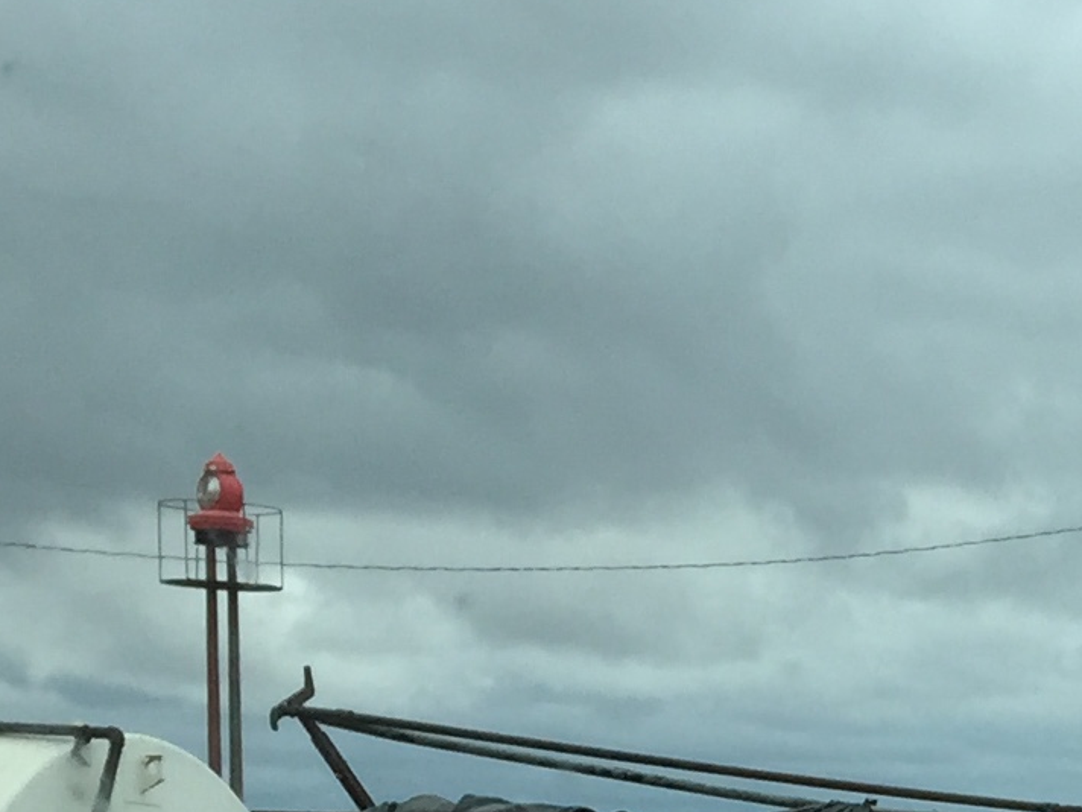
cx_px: 1935
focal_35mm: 133
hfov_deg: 13.4
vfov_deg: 10.5
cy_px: 1475
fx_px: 4157
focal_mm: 4.15
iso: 32
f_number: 2.2
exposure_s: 1/1364
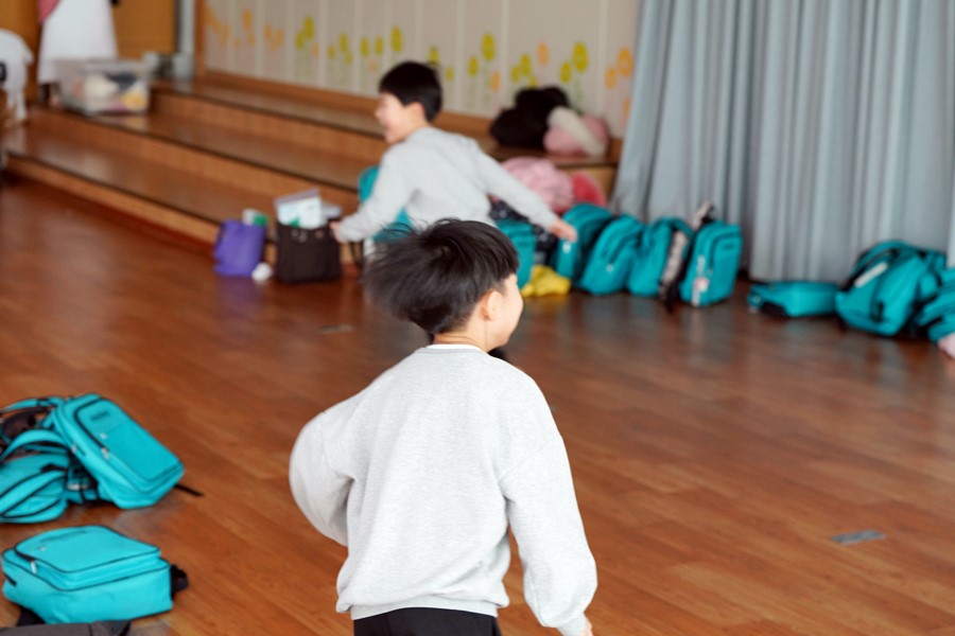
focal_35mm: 70
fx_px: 1857
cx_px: 478
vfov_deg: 19.5
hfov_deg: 28.8
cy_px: 318
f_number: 4
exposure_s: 1/160
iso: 1250
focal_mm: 70
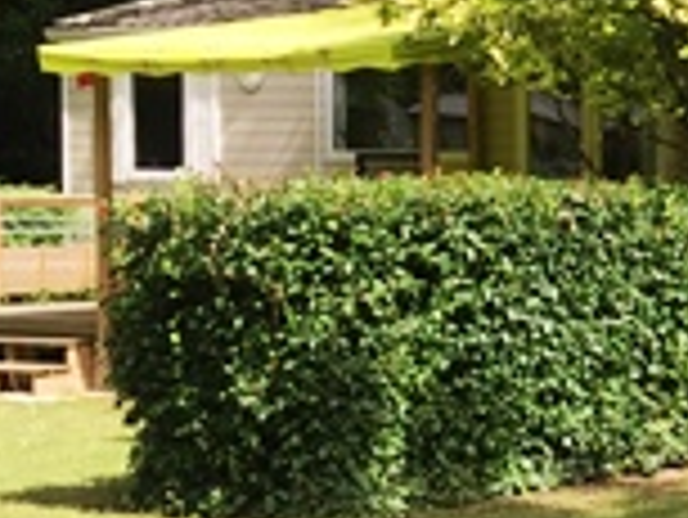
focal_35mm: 121
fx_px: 2407
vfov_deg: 12.3
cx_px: 1169
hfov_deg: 14.6
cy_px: 270
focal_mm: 4.15
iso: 32
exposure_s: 1/746
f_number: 2.2
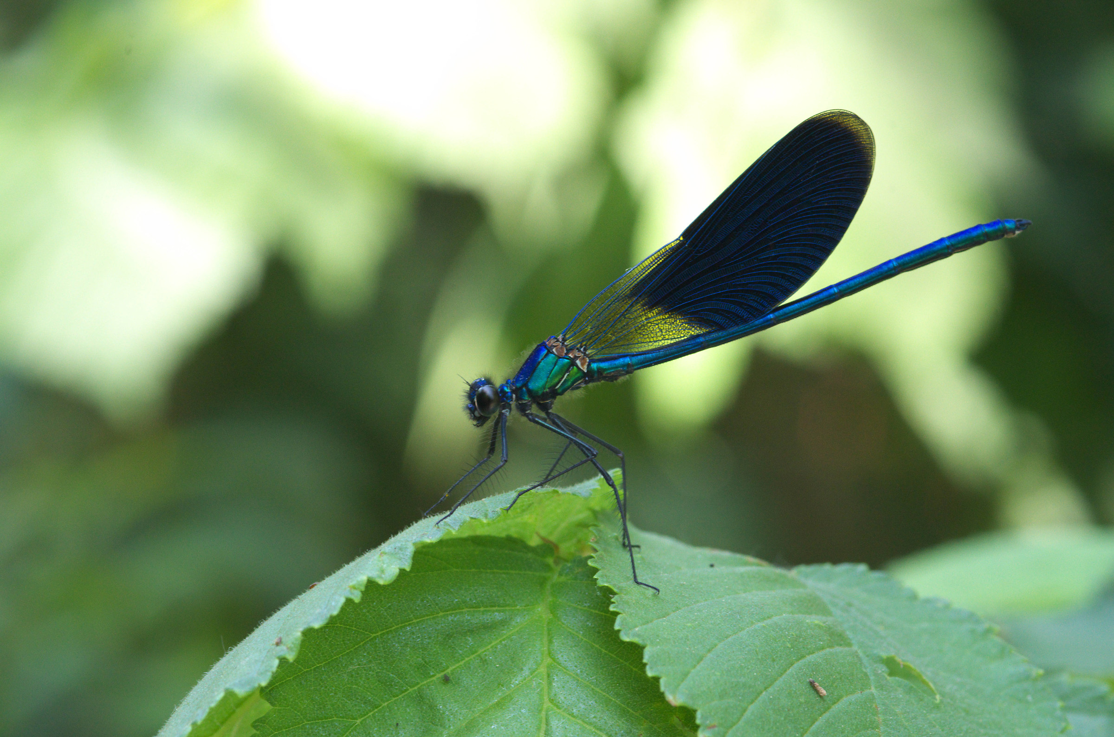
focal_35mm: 150
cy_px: 368
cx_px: 557
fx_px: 4632
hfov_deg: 13.7
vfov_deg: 9.1
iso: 1600
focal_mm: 100
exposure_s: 1/60
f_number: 11
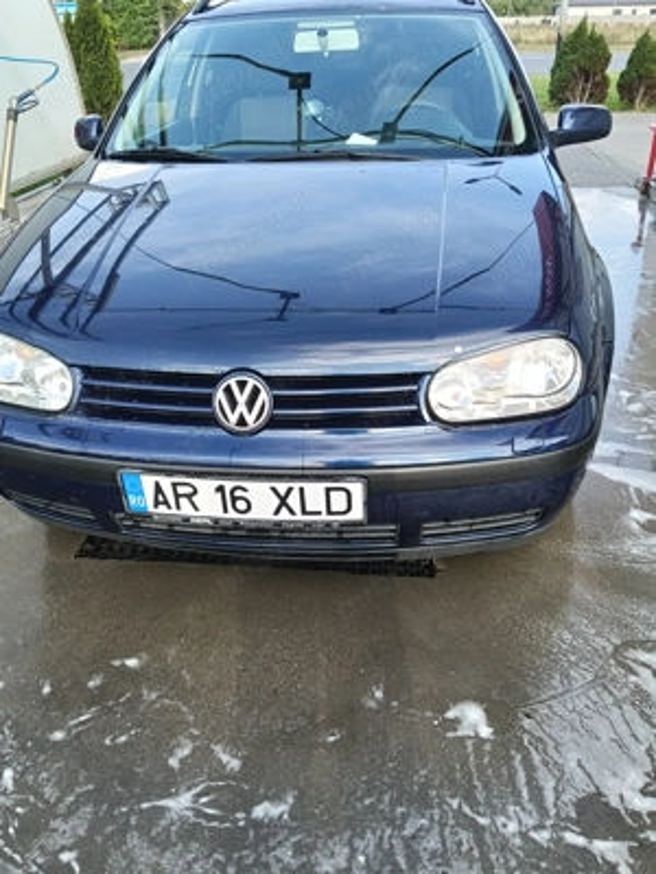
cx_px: 328
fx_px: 682
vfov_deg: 65.3
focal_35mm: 27
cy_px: 437
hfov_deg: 51.4
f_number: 1.8
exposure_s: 1/100
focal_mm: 3.98
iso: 80
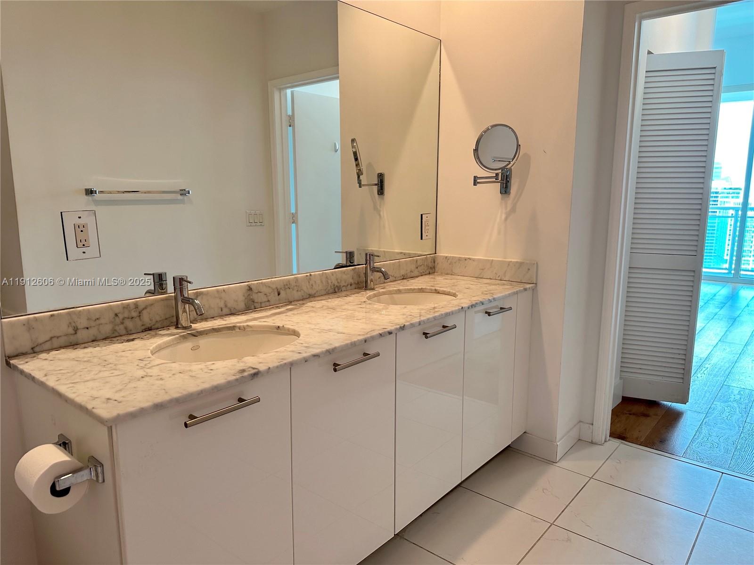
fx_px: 523
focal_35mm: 24
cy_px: 282
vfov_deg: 56.8
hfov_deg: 71.6
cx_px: 377
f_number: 1.78
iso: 125
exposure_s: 1/120
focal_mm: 6.86
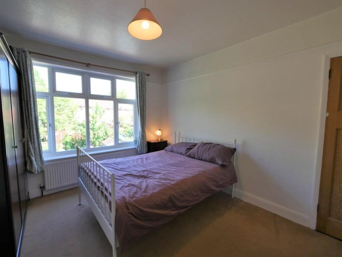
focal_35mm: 14
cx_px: 171
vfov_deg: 85.7
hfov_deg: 102.0
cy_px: 128
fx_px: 138
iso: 200
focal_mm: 7
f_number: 4
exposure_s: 1/100
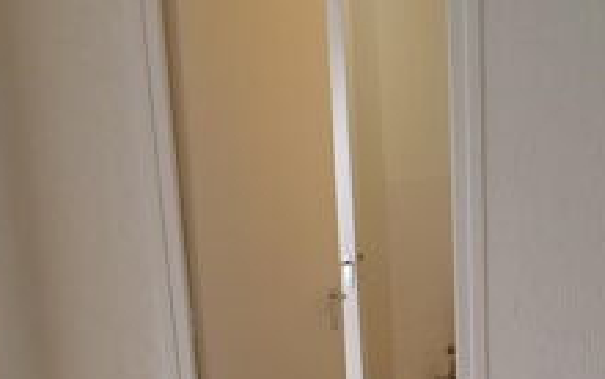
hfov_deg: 25.7
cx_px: 404
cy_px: 593
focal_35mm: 80
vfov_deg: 15.0
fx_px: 1320
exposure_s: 1/50
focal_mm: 4.32
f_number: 2.4
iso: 64
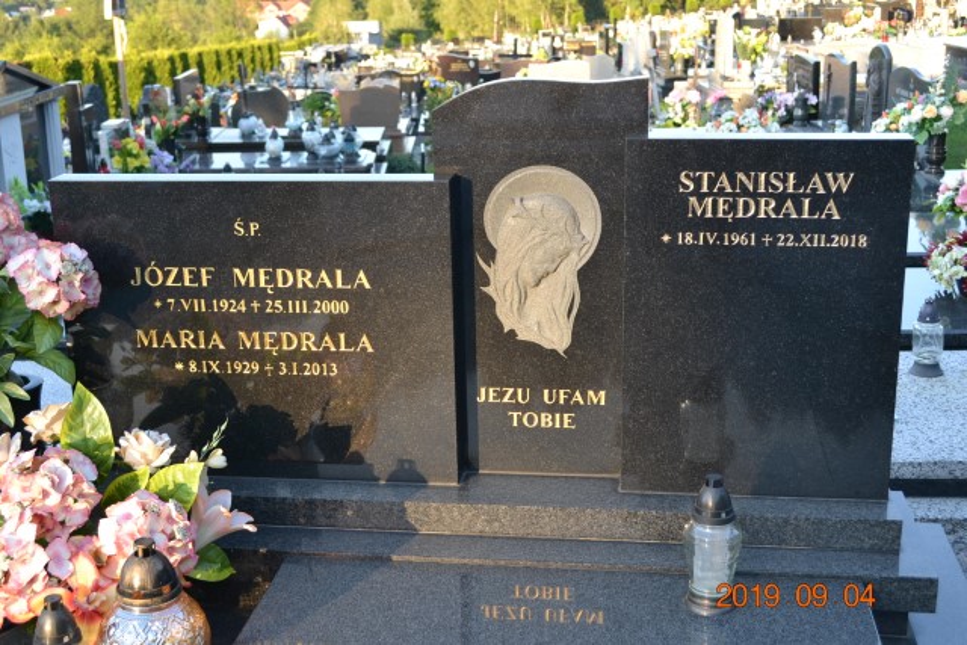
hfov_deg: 41.1
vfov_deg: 28.1
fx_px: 1290
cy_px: 322
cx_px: 484
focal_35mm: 48
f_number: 5.6
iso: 360
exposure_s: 1/125
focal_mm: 32
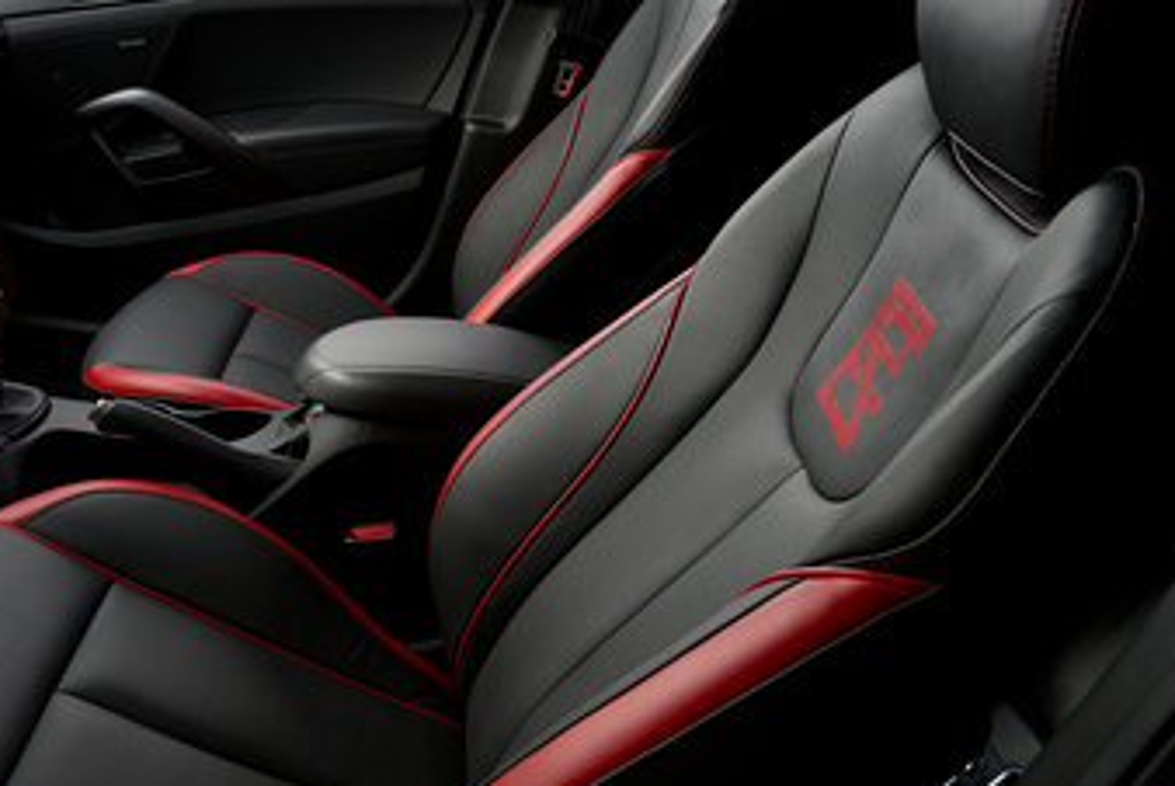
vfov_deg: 34.2
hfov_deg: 46.5
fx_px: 1274
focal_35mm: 39
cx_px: 212
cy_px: 473
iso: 200
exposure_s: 1/6
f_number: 11
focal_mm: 22
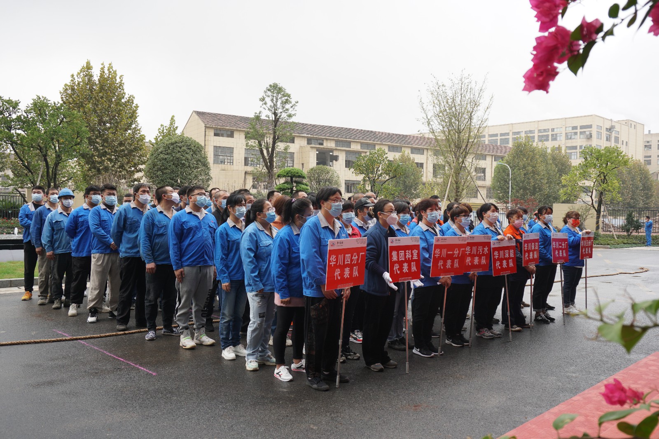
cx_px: 330
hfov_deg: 59.5
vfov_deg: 41.7
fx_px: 576
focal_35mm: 32
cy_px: 220
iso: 100
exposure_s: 1/80
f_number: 5
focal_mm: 21
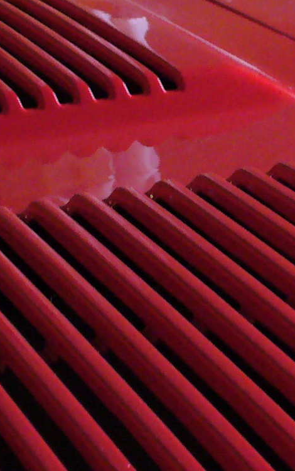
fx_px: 1889
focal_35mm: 147
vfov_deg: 14.2
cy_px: 210
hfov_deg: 8.7
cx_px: 473
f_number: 2.8
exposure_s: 1/20
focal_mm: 6.1
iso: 200
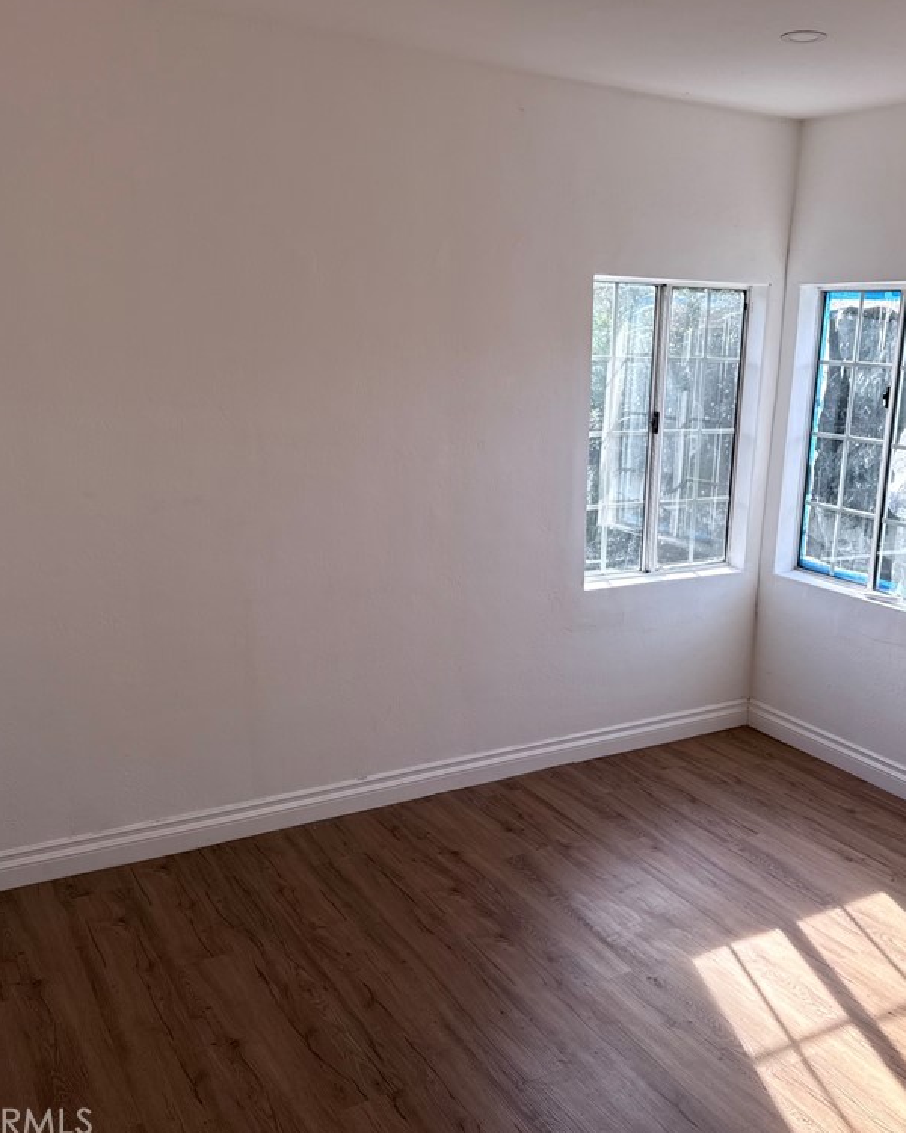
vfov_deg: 55.7
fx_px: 1073
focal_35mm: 32
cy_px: 563
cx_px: 548
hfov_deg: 45.5
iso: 100
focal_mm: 6.76
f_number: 1.78
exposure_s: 1/547
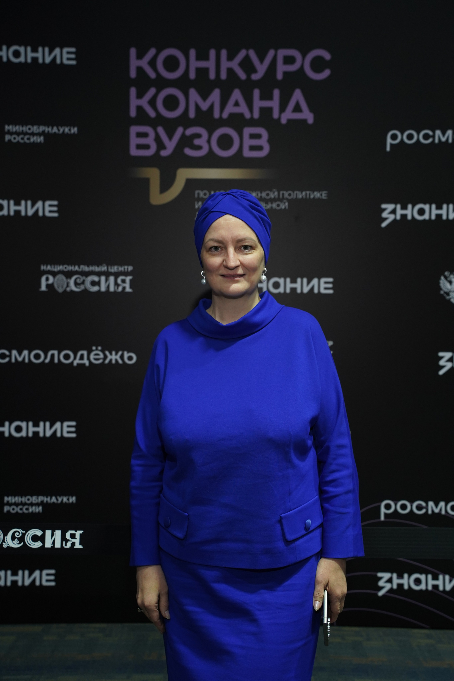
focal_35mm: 48
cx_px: 227
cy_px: 340
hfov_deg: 28.1
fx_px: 908
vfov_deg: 41.1
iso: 1600
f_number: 5
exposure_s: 1/160
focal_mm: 48
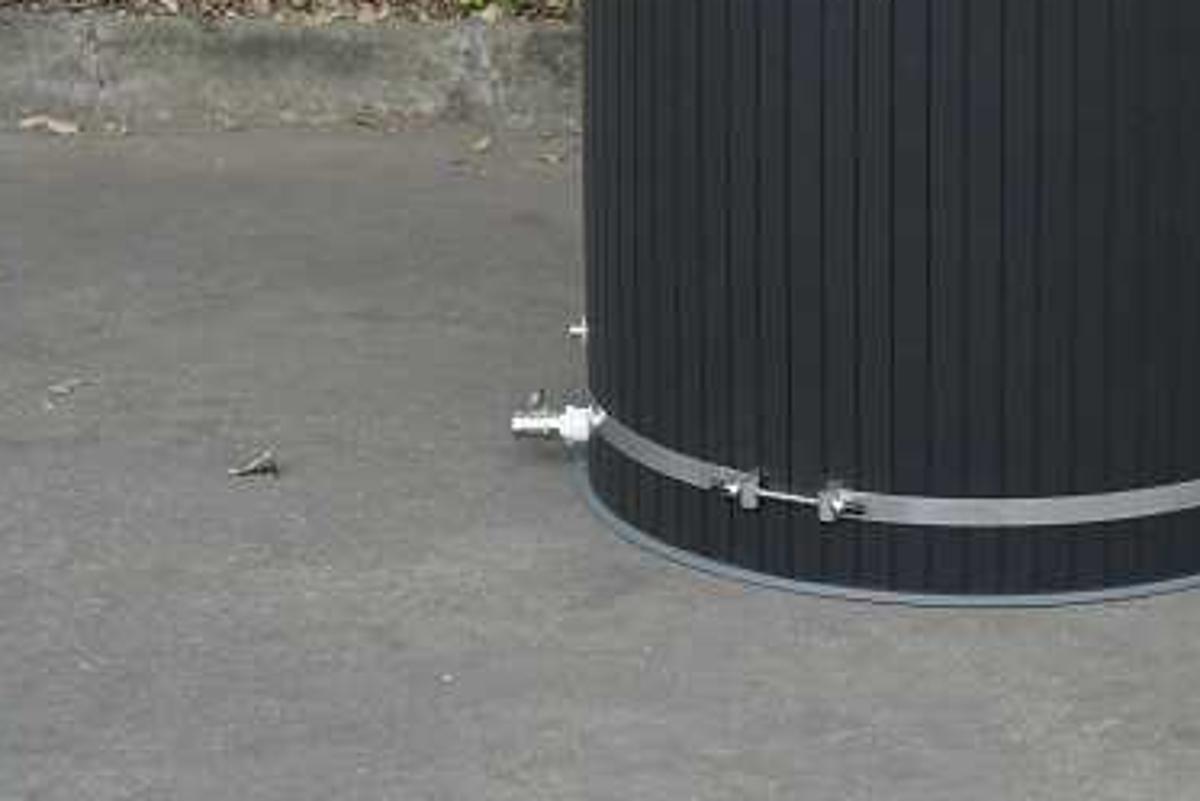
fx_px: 7036
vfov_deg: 6.5
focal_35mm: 211
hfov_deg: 9.7
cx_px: 972
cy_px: 61
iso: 400
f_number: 5
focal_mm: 105
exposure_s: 1/125
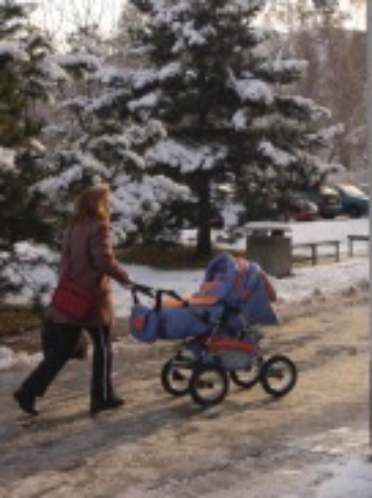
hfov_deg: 18.9
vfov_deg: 25.6
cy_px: 187
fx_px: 1092
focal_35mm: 76
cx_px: 361
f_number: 5.6
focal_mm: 24
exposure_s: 1/250
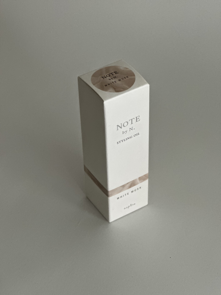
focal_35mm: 77
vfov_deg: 25.3
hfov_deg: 19.1
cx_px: 110
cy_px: 148
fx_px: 655
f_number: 2.8
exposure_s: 1/29
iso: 400
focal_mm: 9
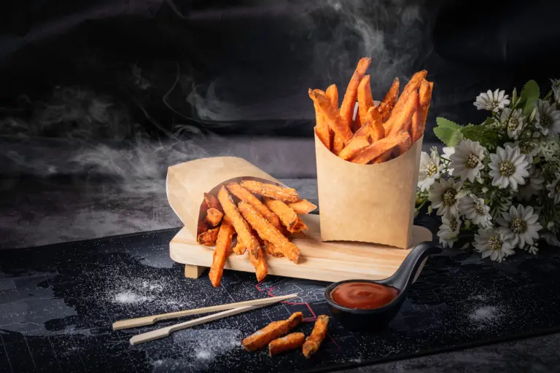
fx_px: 1167
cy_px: 186
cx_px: 280
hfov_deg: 27.0
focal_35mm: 75
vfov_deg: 18.2
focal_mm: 50
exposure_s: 1/200
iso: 100
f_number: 8
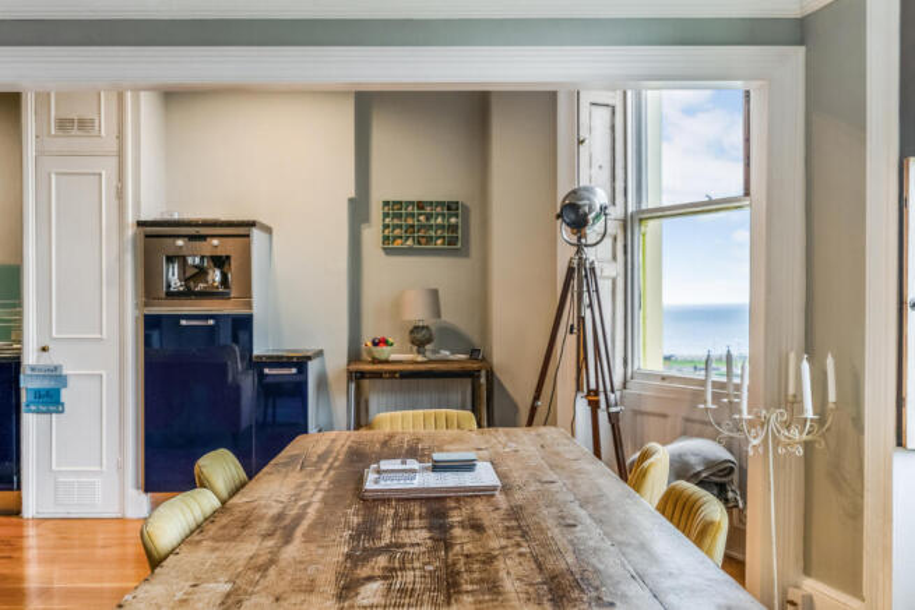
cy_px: 305
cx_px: 458
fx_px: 813
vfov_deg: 41.1
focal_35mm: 32
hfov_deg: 58.7
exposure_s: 1/20
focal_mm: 32
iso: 500
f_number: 5
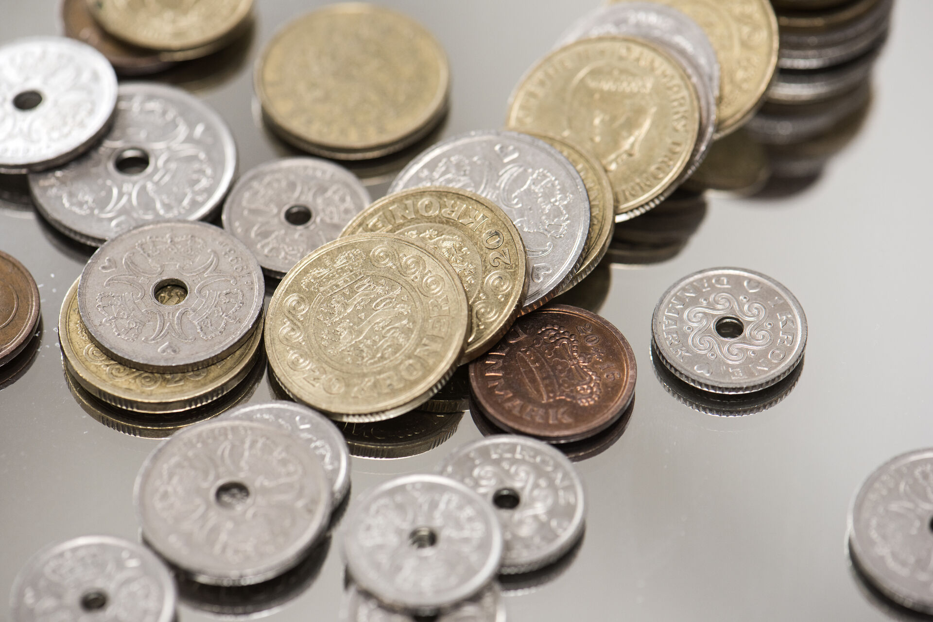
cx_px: 466
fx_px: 2722
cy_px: 311
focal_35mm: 105
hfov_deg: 19.5
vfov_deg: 13.0
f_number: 7.1
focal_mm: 105
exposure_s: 1/125
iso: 320
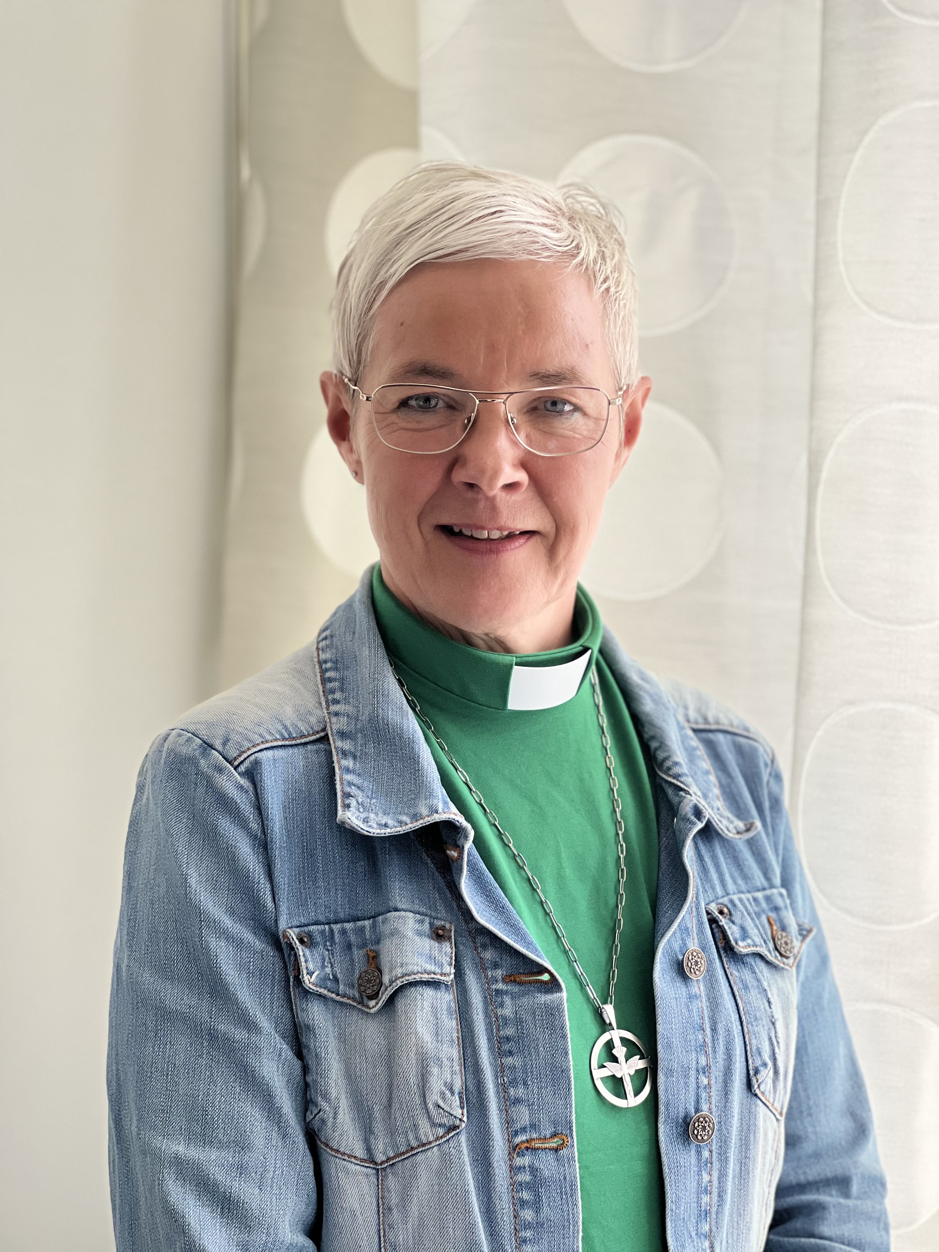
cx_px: 470
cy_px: 626
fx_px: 2785
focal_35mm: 77
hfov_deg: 19.1
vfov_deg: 25.3
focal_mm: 9
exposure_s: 1/121
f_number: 2.8
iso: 125
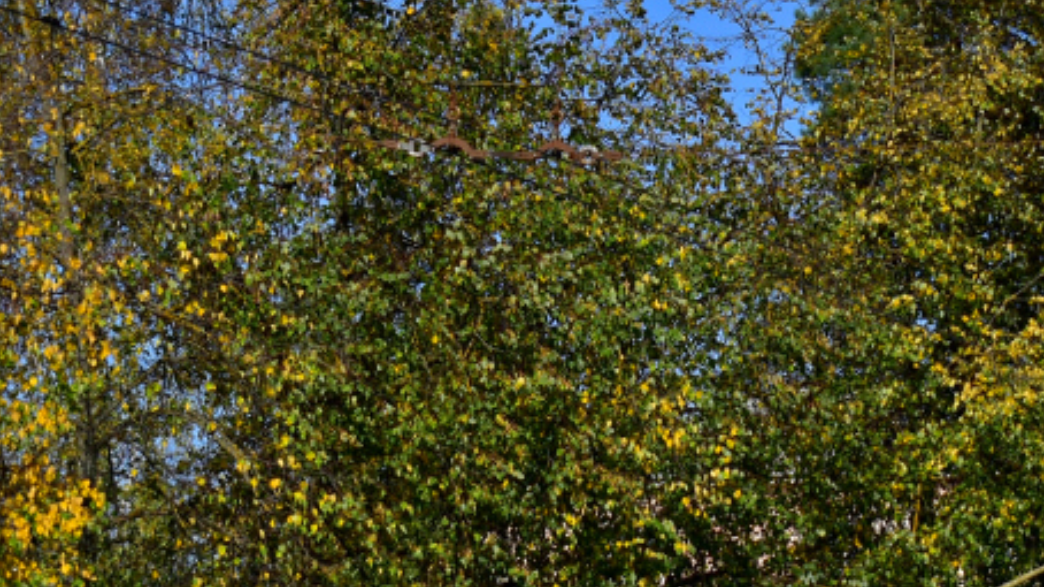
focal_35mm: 180
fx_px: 4981
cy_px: 434
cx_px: 550
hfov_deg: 12.0
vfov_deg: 6.7
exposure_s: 1/1000
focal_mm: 40
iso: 100
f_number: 5
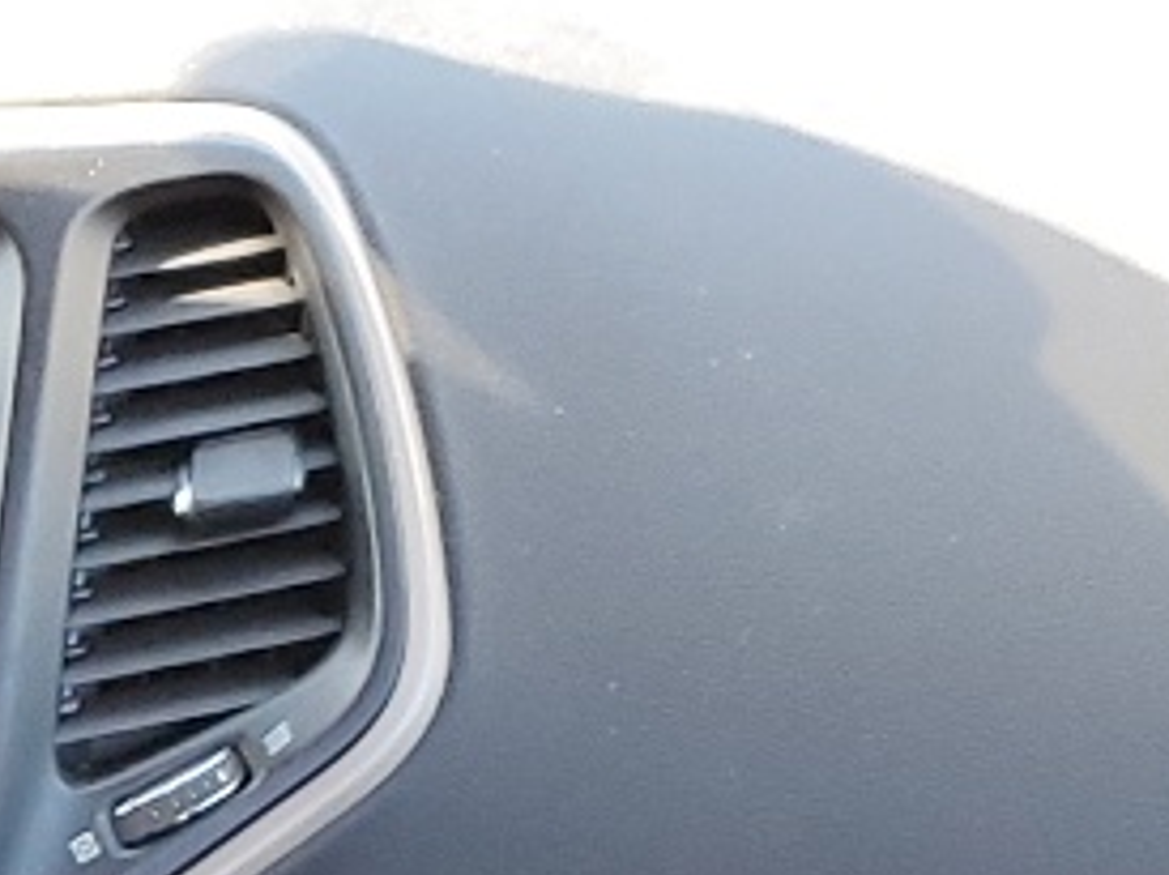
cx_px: -751
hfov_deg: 12.2
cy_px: 2232
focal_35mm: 152
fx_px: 5129
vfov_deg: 8.7
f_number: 1.5
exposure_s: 1/120
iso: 74
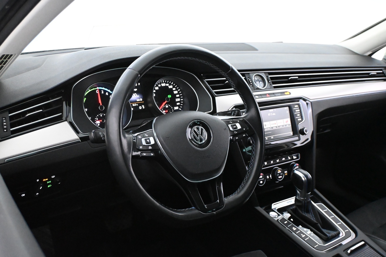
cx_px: 193
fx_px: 370
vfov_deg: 38.4
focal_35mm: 34
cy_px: 128
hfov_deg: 55.1
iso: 9000
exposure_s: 1/60
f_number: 4.2
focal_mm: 23
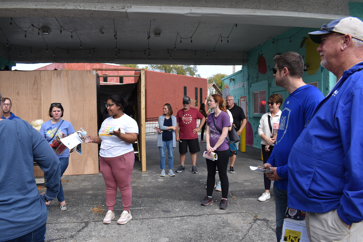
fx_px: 272
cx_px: 182
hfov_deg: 67.4
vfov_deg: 47.9
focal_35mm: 27
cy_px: 121
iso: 200
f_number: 7.1
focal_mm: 18
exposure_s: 1/250
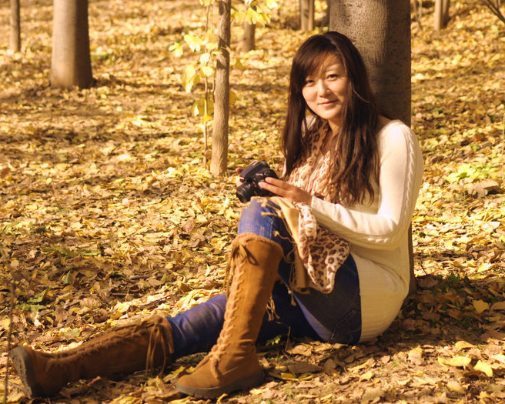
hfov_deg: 16.0
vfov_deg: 12.9
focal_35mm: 120
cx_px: 226
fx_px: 1794
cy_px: 200
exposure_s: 1/500
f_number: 4
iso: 200
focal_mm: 70
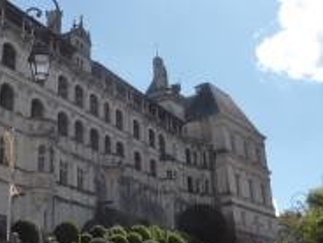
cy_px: 70
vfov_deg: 23.8
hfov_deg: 31.4
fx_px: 569
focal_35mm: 61
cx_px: 105
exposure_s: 1/1600
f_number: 3.3
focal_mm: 4.3
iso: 160
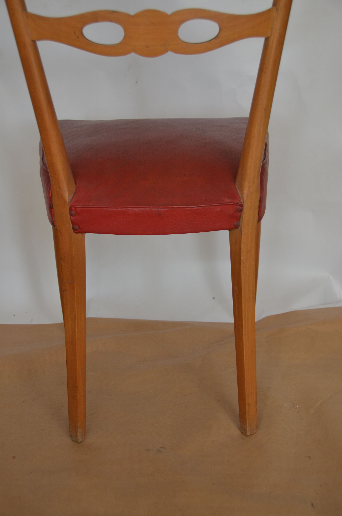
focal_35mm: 52
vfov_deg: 37.9
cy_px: 258
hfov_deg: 25.6
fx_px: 751
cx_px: 171
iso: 400
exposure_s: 1/60
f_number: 4.2
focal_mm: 35
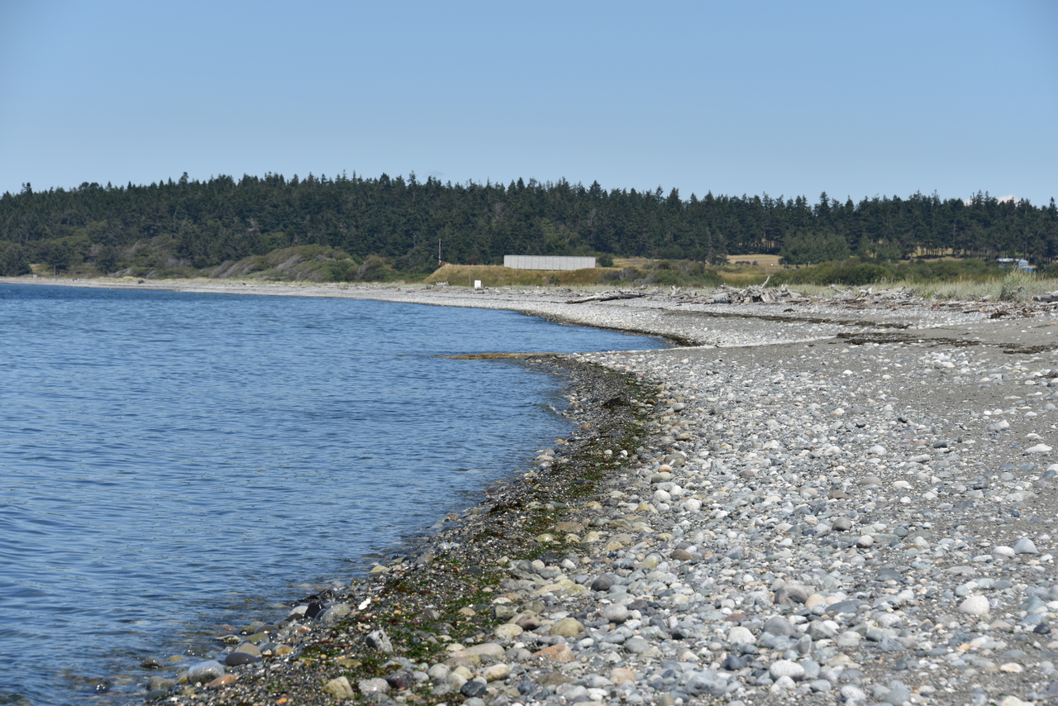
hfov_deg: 17.6
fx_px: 3410
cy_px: 353
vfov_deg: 11.8
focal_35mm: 116
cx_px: 529
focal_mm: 116
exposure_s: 1/320
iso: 100
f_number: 9
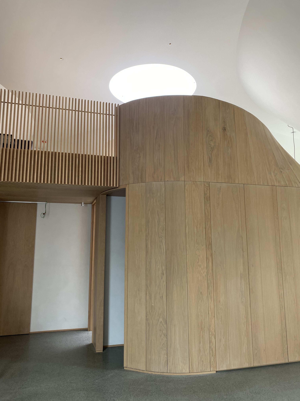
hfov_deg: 53.1
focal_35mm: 26
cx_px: 150
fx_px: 300
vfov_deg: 67.3
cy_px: 200
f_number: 1.8
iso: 125
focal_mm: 4.25
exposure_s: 1/121
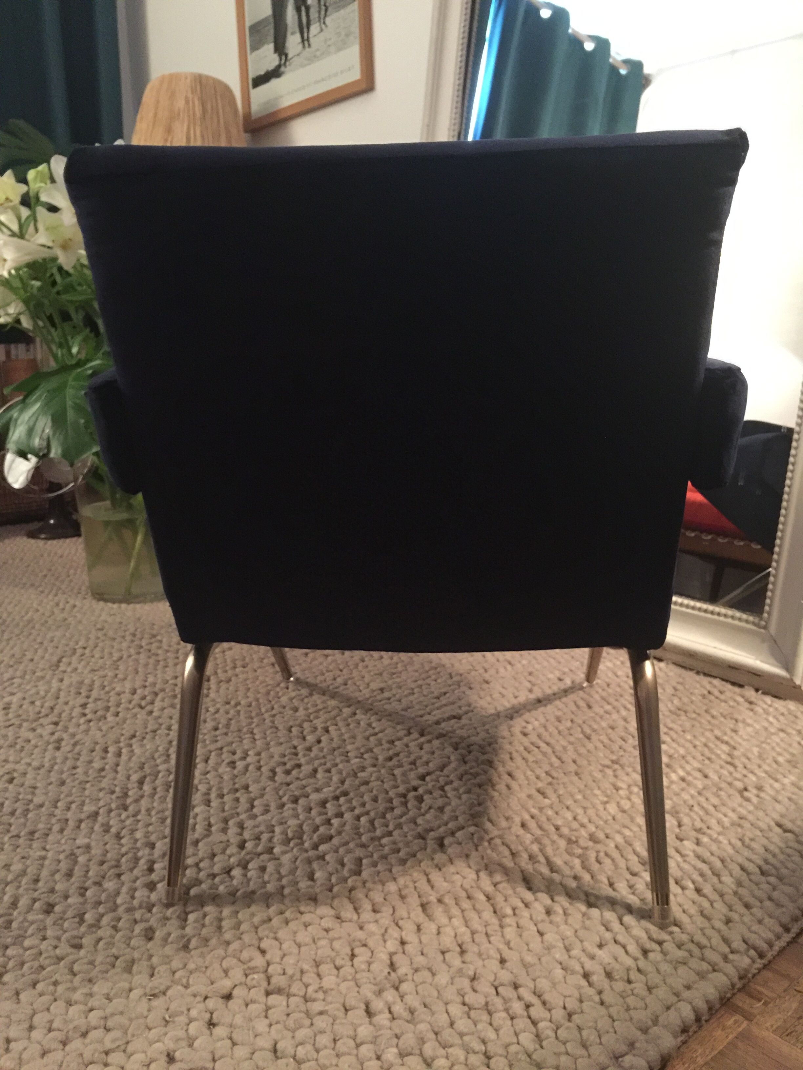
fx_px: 897
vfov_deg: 61.7
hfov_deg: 48.2
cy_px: 535
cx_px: 402
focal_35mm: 29
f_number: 2.2
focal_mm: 4.15
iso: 200
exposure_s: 1/8
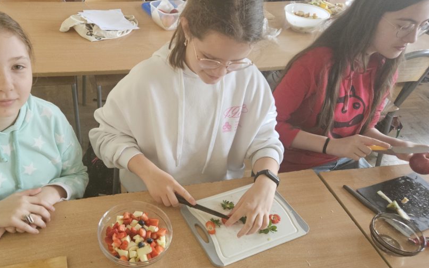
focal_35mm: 31
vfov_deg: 40.5
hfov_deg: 60.6
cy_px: 151
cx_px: 166
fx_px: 362
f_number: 1.8
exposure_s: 1/100
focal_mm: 5.4
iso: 640
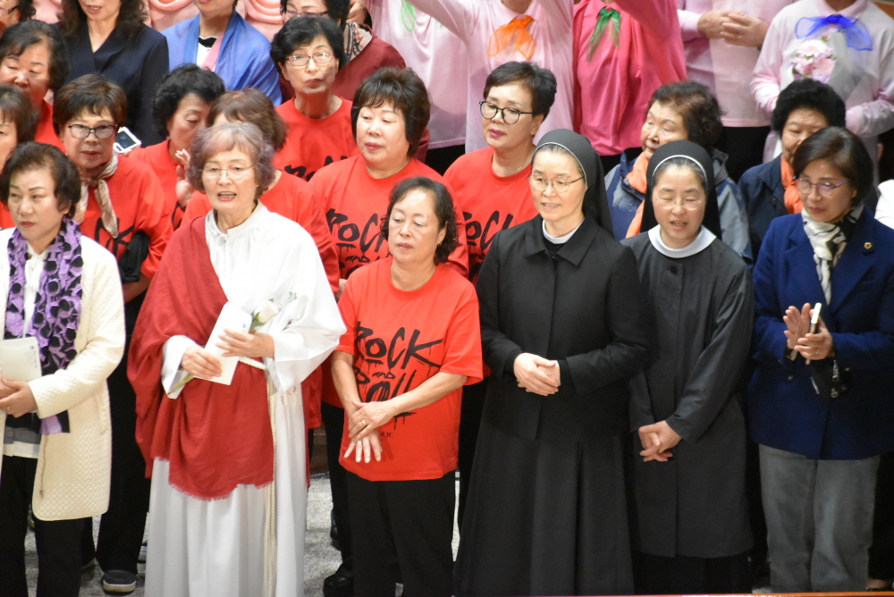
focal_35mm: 218
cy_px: 298
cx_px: 447
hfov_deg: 9.5
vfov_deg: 6.3
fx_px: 5404
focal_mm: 145
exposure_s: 1/125
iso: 5600
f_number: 4.8
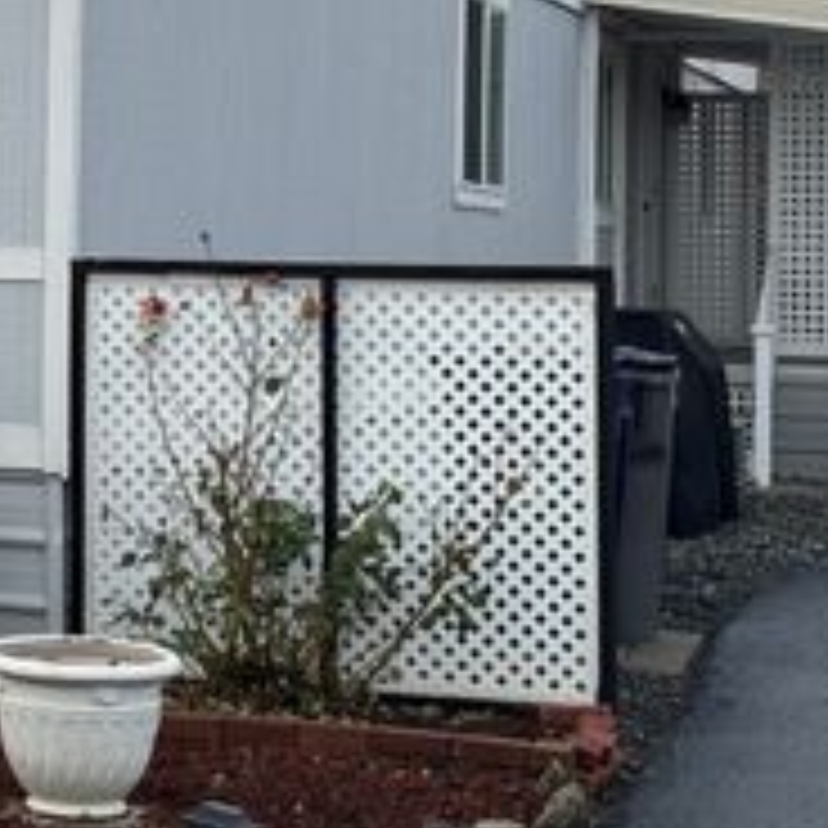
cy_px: 119
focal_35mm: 115
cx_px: -248
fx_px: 3112
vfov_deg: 15.0
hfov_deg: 14.5
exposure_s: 1/1923
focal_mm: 6.76
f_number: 1.78
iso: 64
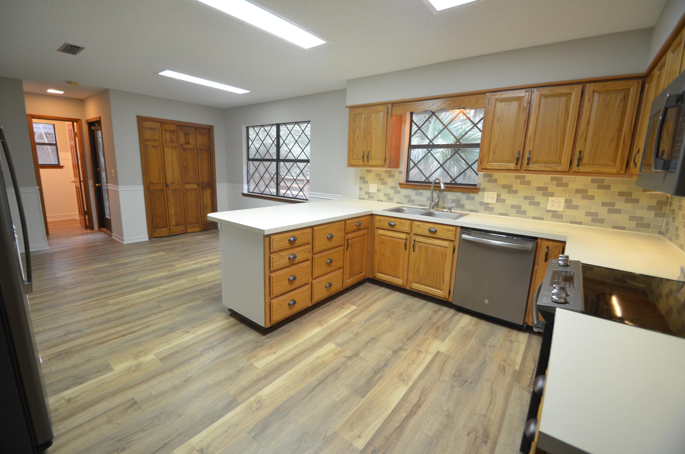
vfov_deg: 77.1
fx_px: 285
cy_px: 227
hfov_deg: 100.5
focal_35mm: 15
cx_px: 342
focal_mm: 10
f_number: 4
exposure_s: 1/60
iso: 800
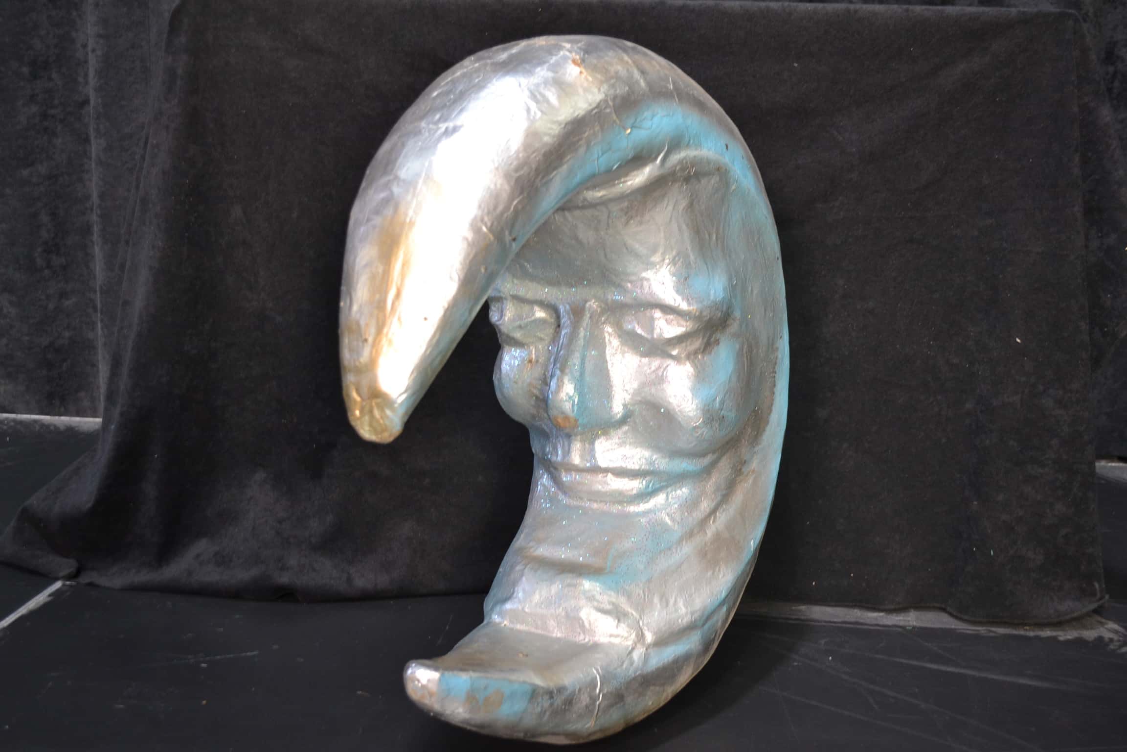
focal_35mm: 42
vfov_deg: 31.9
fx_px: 1315
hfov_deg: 46.4
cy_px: 376
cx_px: 564
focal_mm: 28
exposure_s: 1/15
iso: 450
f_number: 4.5
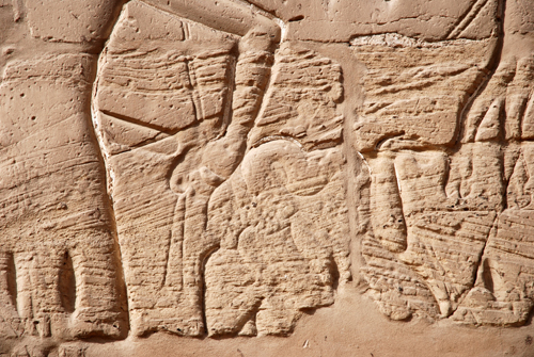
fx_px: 1560
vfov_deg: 13.1
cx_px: 267
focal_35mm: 105
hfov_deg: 19.4
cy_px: 178
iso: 110
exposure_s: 1/500
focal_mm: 70
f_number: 5.6
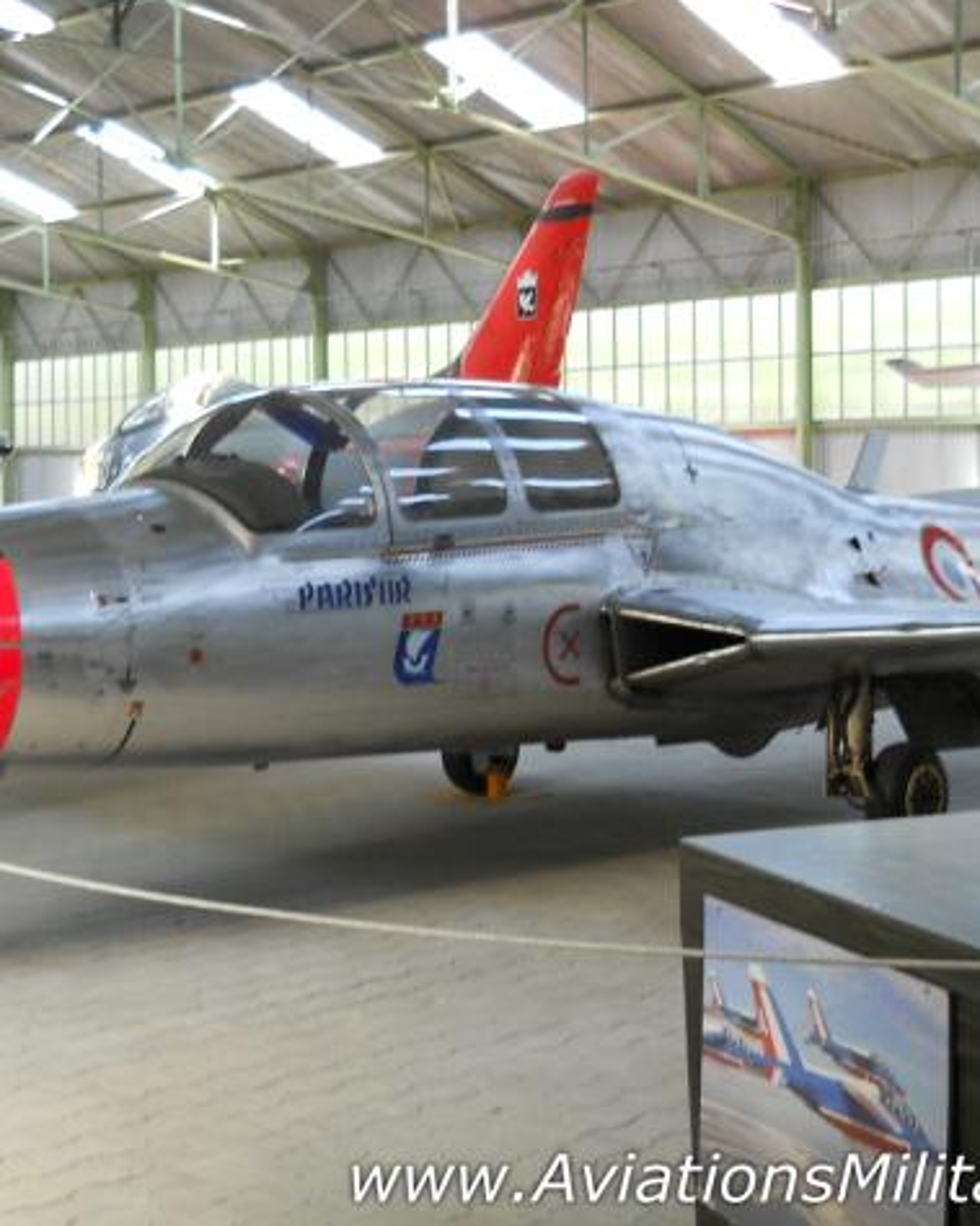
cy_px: 610
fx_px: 1958
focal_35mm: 54
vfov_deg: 34.8
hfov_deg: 28.1
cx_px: 455
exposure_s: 1/30
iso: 125
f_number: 3.1
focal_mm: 6.72
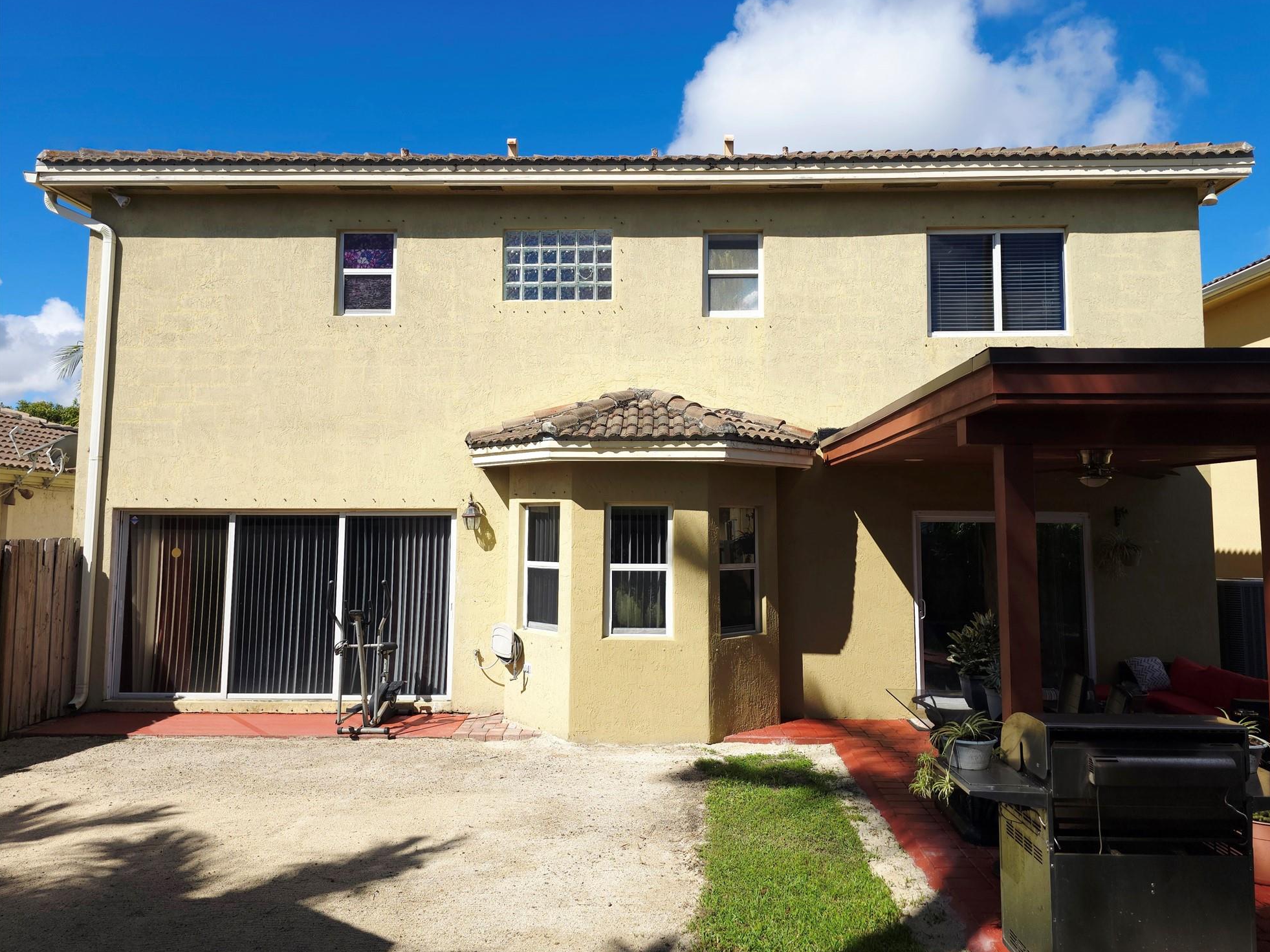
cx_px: 661
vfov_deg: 56.8
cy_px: 457
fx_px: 880
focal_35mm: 24
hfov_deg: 71.6
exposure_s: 1/588
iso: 12
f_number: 1.7
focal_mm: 6.3
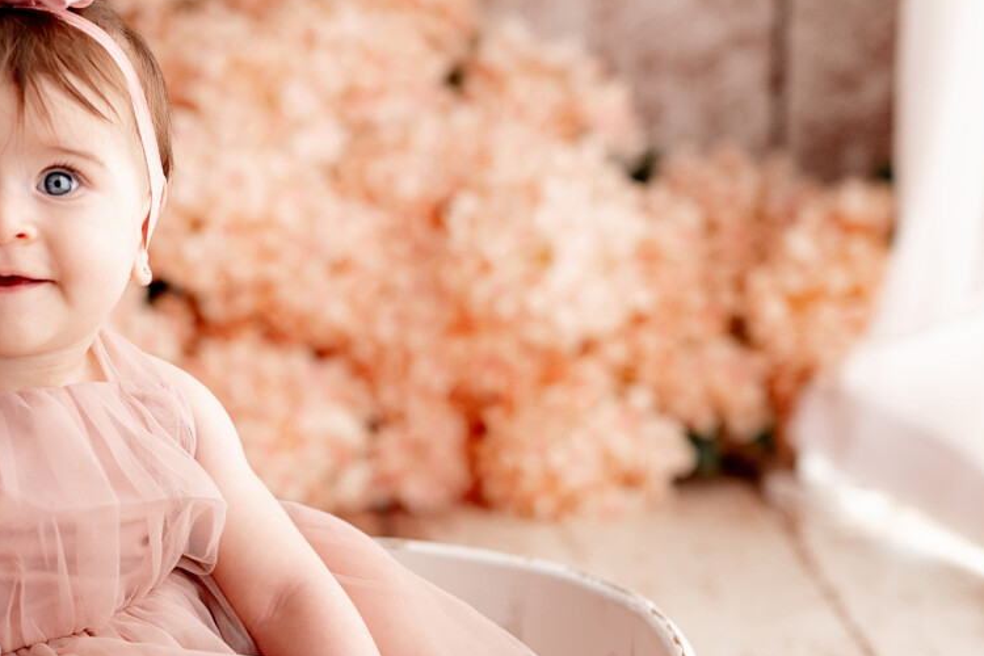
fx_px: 3498
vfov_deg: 10.7
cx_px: 100
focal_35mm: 128
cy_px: 386
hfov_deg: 15.8
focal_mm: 50
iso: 125
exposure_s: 1/200
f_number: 1.8
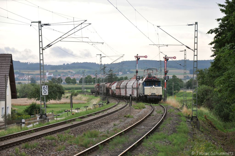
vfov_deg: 10.7
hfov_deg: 16.1
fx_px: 831
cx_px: 118
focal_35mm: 128
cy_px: 78
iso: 400
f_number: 6.3
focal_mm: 85
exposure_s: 1/500
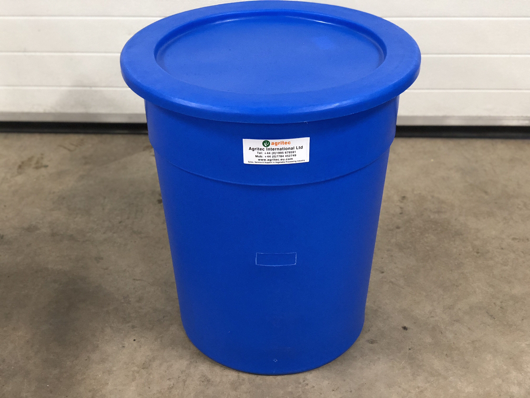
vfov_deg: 28.0
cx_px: 265
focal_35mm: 52
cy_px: 199
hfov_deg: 36.8
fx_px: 796
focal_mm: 6
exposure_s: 1/13
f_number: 2.4
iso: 160
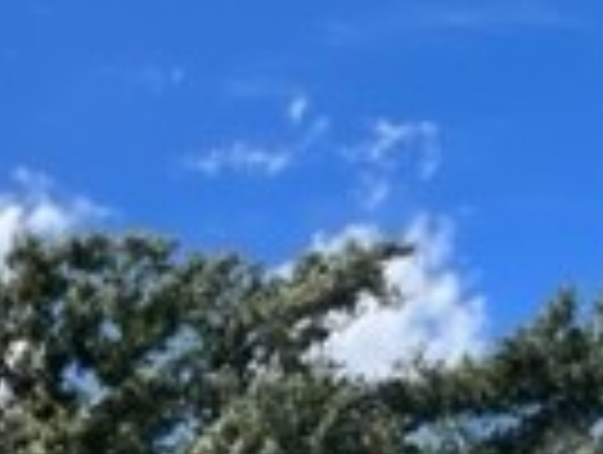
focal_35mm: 62
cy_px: 769
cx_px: -306
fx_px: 1082
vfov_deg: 19.2
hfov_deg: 24.2
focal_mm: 1.57
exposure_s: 1/2179
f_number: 1.8
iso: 32
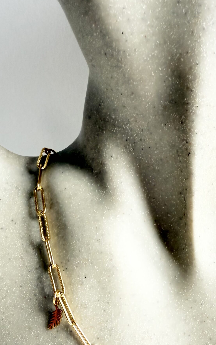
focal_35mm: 37
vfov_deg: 51.2
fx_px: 348
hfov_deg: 34.1
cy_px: 245
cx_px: 144
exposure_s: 1/99
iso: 320
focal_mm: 2.22
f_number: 2.2
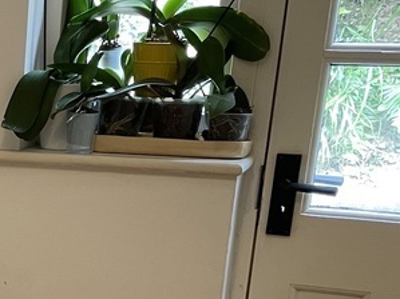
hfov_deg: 19.4
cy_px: 359
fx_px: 1028
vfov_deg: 15.9
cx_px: -190
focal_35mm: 89
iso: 160
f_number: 1.6
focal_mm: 4.2
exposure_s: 1/60
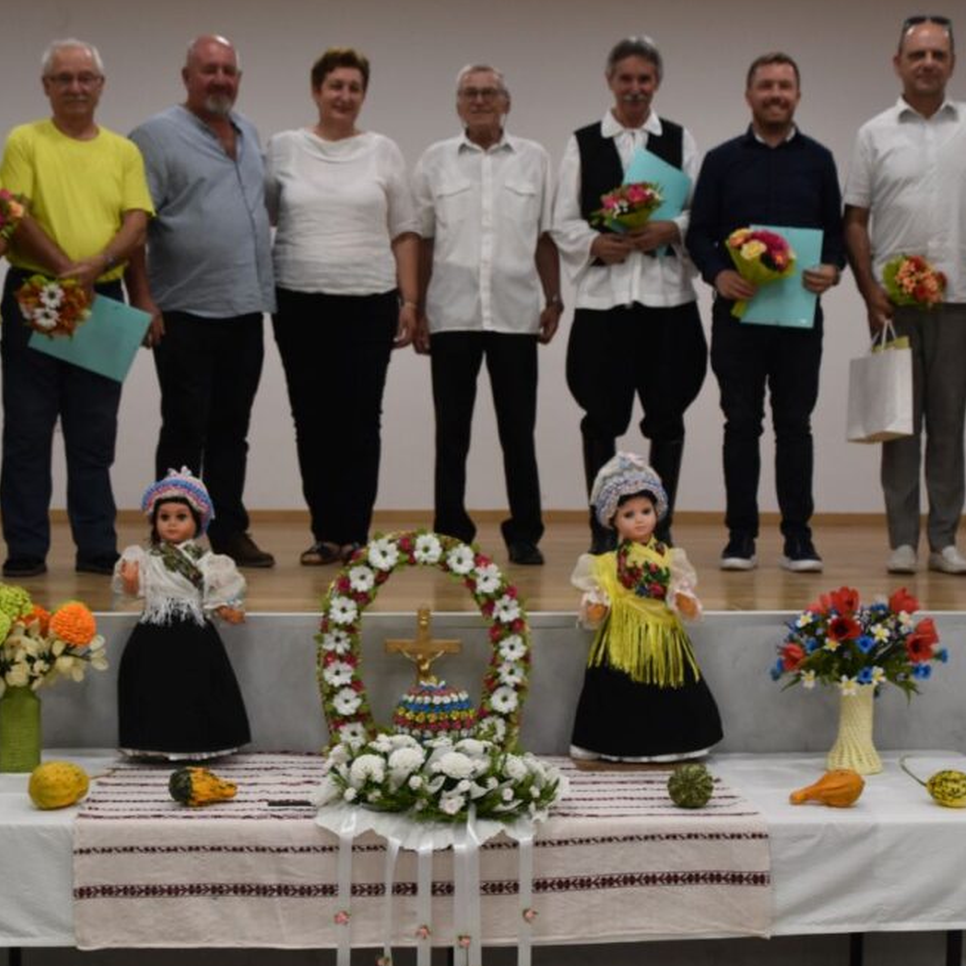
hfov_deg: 31.6
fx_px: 1705
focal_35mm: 54
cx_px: 455
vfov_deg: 31.6
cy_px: 498
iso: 800
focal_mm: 22
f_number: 3.5
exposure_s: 1/200
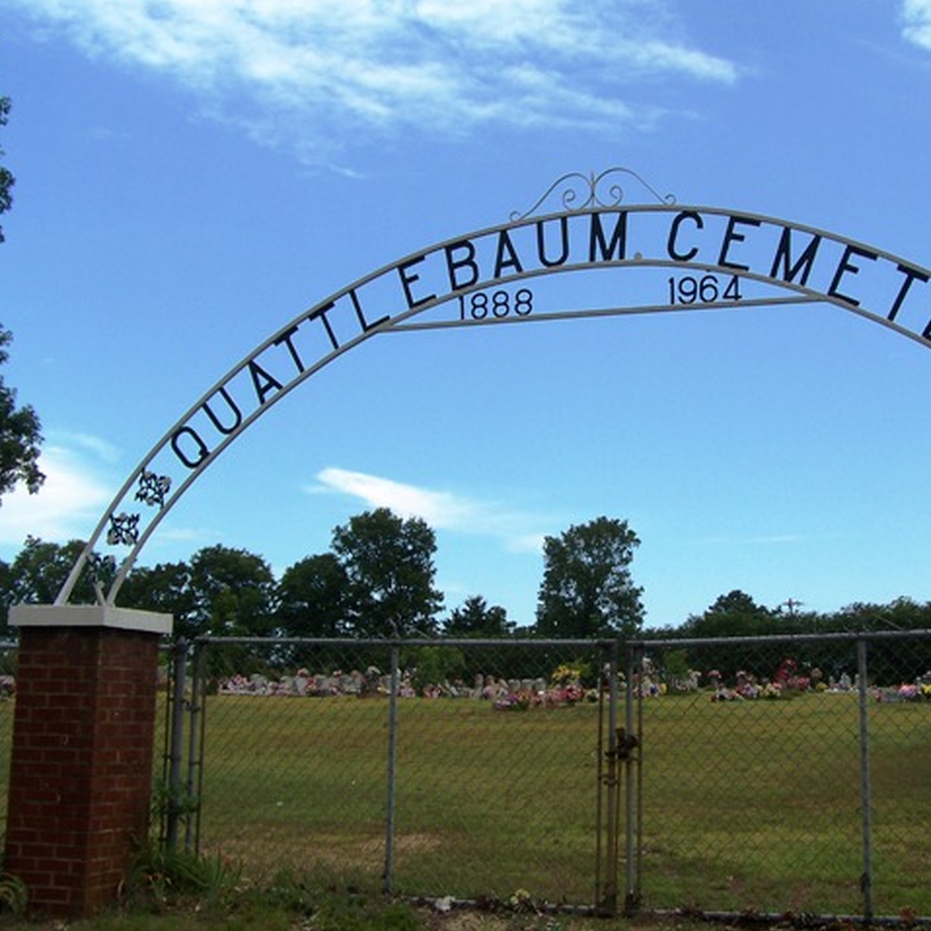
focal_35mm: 45
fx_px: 1369
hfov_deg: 37.2
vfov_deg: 37.6
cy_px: 466
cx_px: 612
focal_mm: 6.3
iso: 80
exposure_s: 1/750
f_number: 4
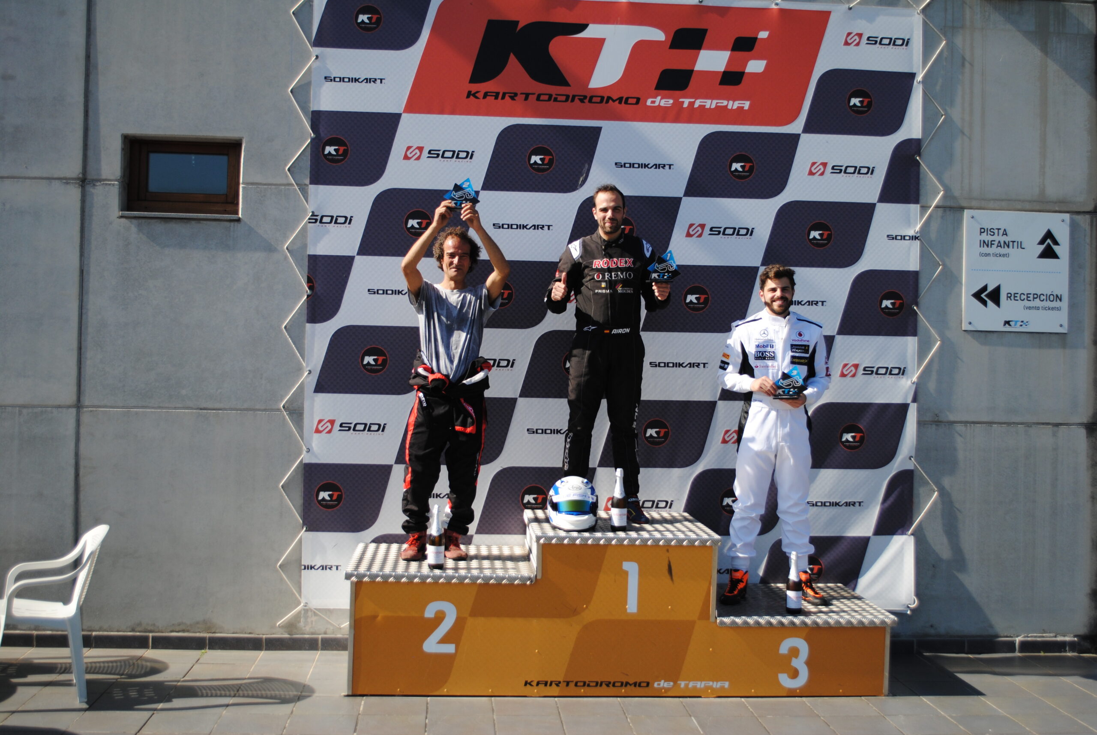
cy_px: 368
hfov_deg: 46.3
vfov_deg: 32.0
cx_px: 548
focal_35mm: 42
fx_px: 1281
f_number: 4.5
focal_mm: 28
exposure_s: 1/1000
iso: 140
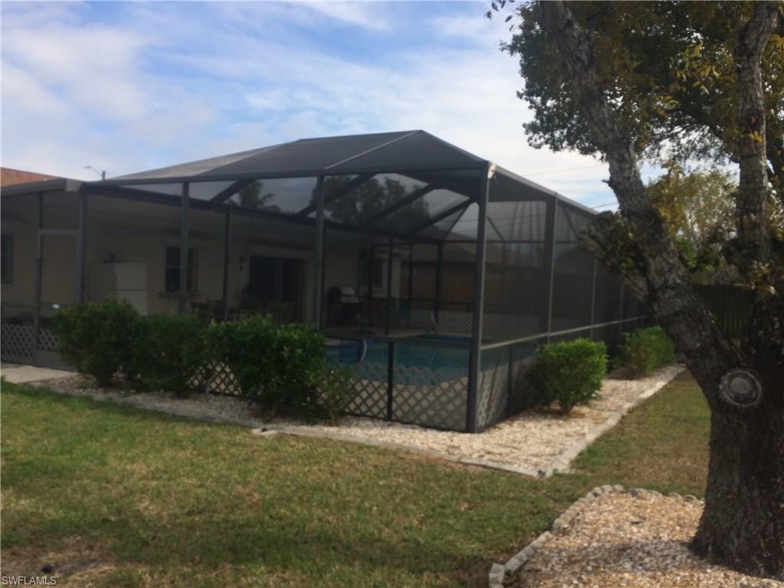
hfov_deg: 61.7
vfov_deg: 48.2
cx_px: 392
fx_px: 657
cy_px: 294
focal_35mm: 29
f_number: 2.2
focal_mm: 4.15
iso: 32
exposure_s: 1/1642
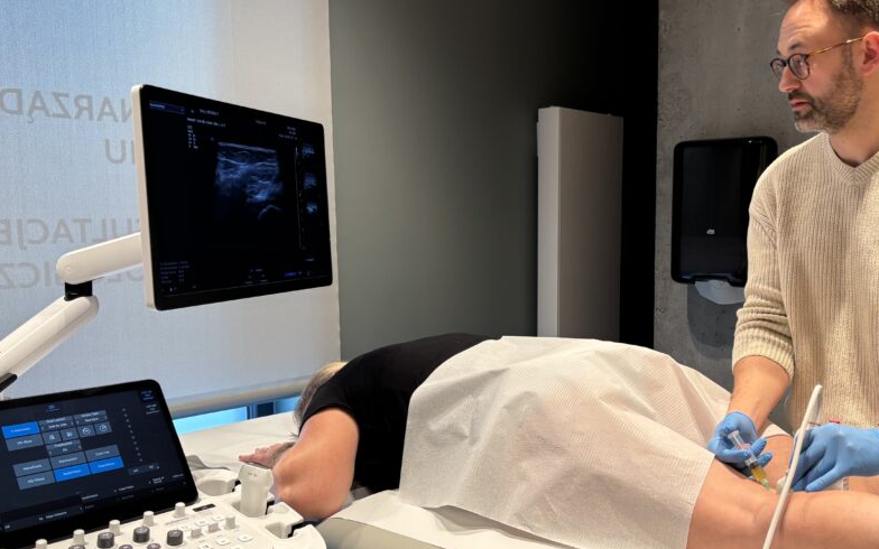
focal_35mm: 36
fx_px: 862
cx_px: 545
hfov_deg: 53.5
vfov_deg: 35.3
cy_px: 315
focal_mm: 5.96
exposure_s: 1/50
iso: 100
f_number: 1.6
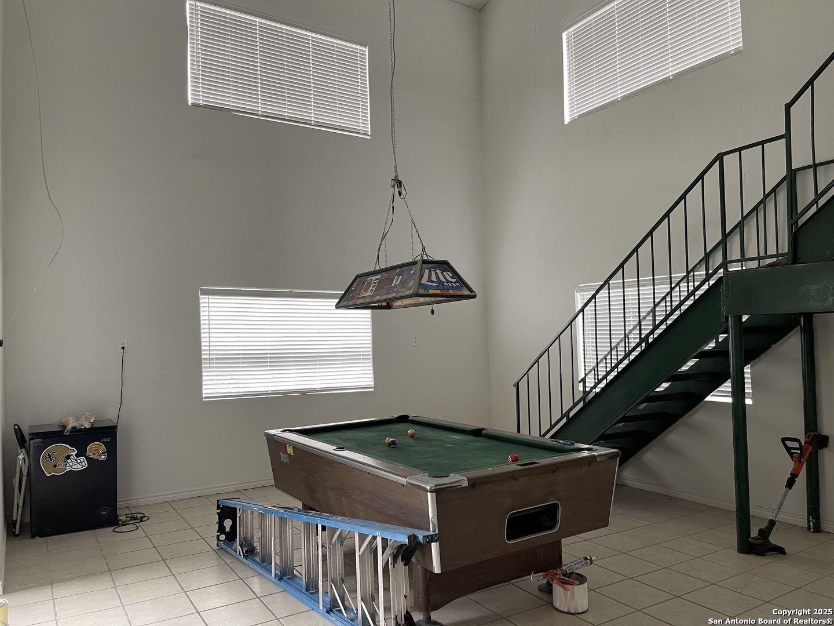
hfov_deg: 69.4
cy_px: 313
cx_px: 417
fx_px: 602
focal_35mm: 25
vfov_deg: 54.9
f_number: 1.6
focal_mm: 5.1
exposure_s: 1/60
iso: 100
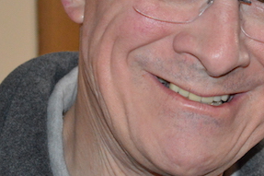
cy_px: 82
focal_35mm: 201
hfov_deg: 10.2
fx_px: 1475
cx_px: 210
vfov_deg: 6.8
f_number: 5.6
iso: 3200
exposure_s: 1/60
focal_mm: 55
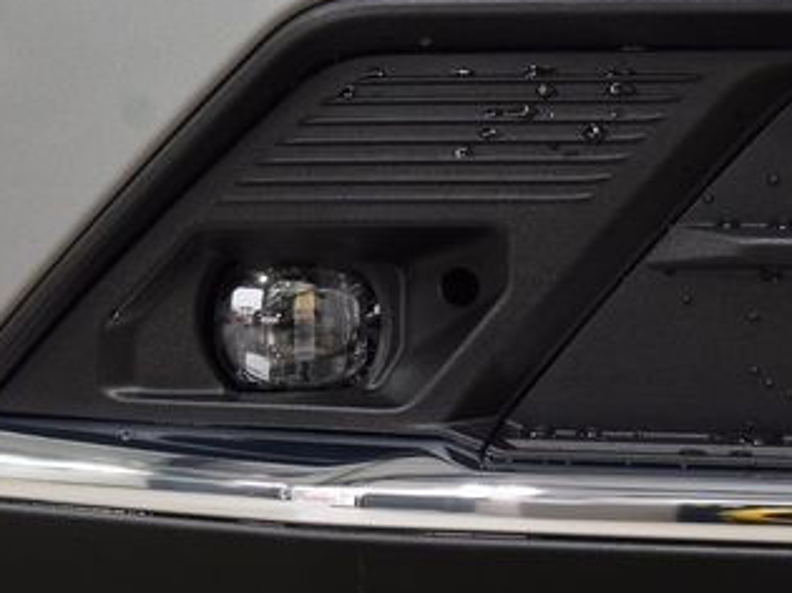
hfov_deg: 9.7
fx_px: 4689
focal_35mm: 205
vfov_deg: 7.2
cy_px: 338
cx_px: 334
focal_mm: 70
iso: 1600
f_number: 7.1
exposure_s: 1/30
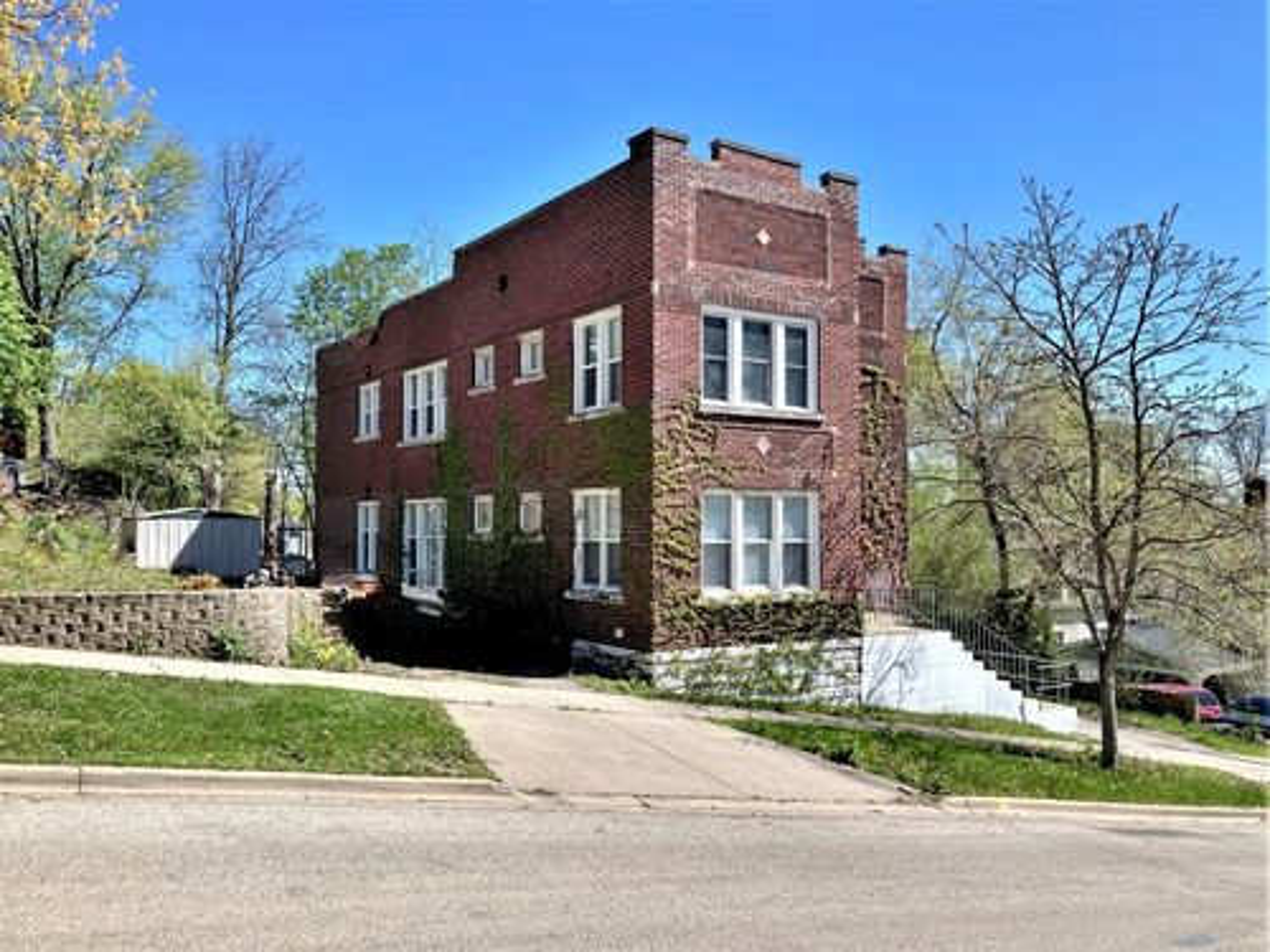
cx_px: 635
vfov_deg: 49.7
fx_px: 1027
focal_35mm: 28
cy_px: 476
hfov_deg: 63.4
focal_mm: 3.99
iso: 20
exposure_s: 1/1600
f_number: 1.8
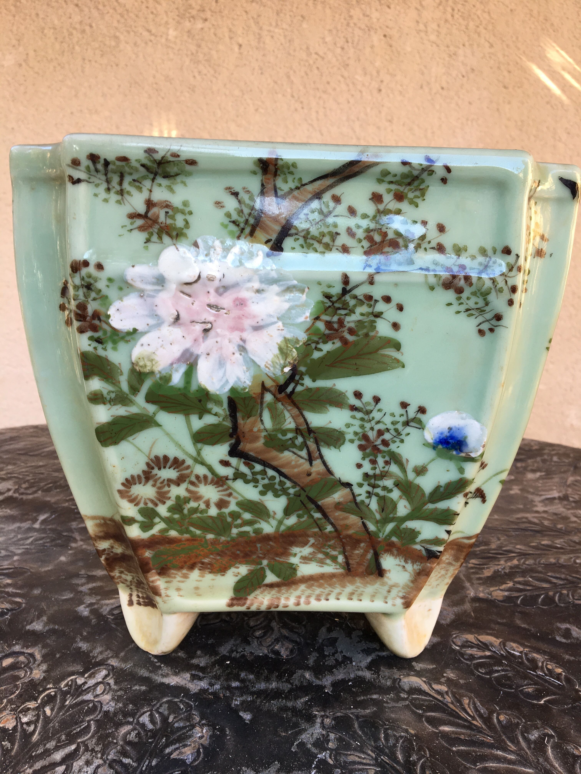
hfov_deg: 48.2
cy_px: 387
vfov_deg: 61.7
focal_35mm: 29
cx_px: 290
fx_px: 649
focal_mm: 4.15
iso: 25
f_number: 2.2
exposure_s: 1/50
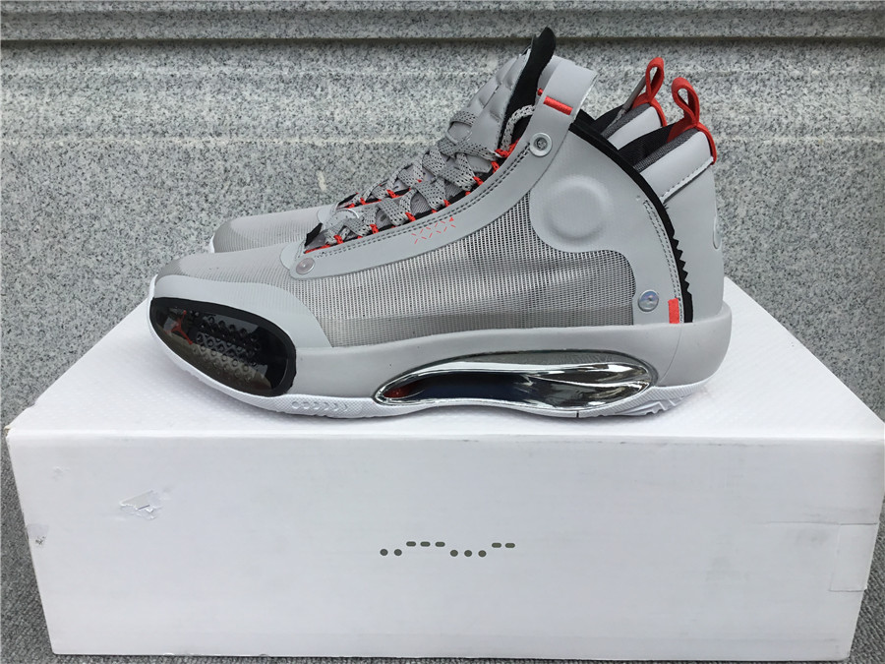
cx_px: 442
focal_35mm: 31
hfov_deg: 58.4
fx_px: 793
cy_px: 332
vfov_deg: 45.4
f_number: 2.4
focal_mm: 3.3
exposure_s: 1/377
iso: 25
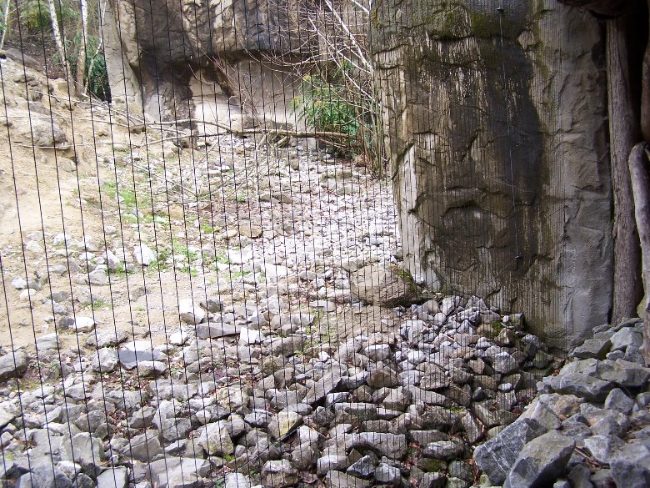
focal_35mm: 38
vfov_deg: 37.7
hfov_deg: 49.0
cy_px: 244
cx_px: 325
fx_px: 714
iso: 80
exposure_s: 1/125
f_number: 2.8
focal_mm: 6.3
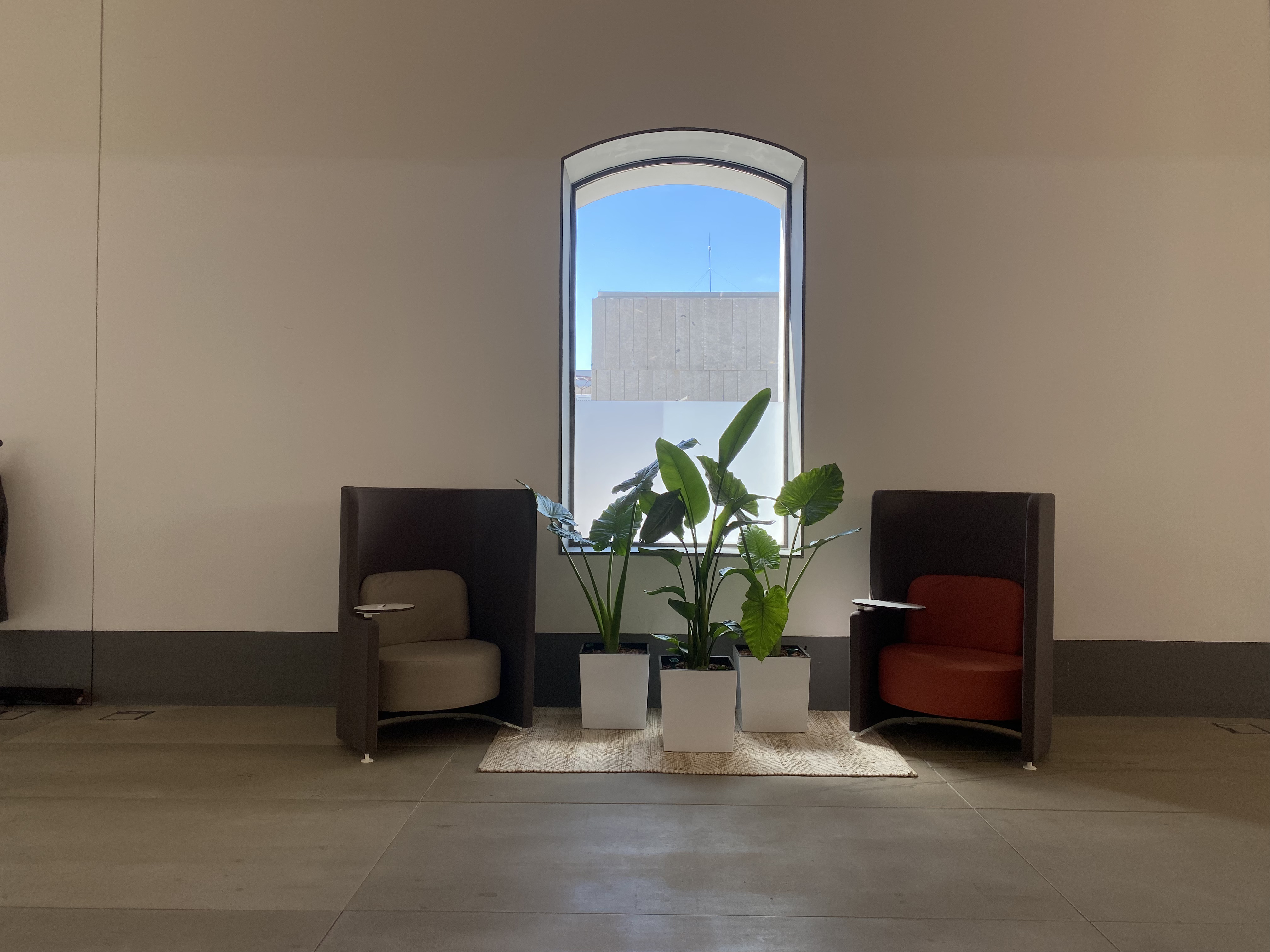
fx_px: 954
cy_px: 476
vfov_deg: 53.1
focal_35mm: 26
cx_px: 635
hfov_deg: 67.3
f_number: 1.8
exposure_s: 1/279
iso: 32
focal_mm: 4.25
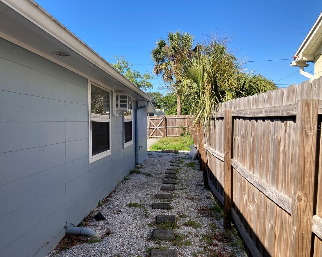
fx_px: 286
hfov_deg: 58.7
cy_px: 127
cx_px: 147
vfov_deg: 48.5
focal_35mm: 30
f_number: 1.8
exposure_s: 1/1143
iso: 20
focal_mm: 3.99
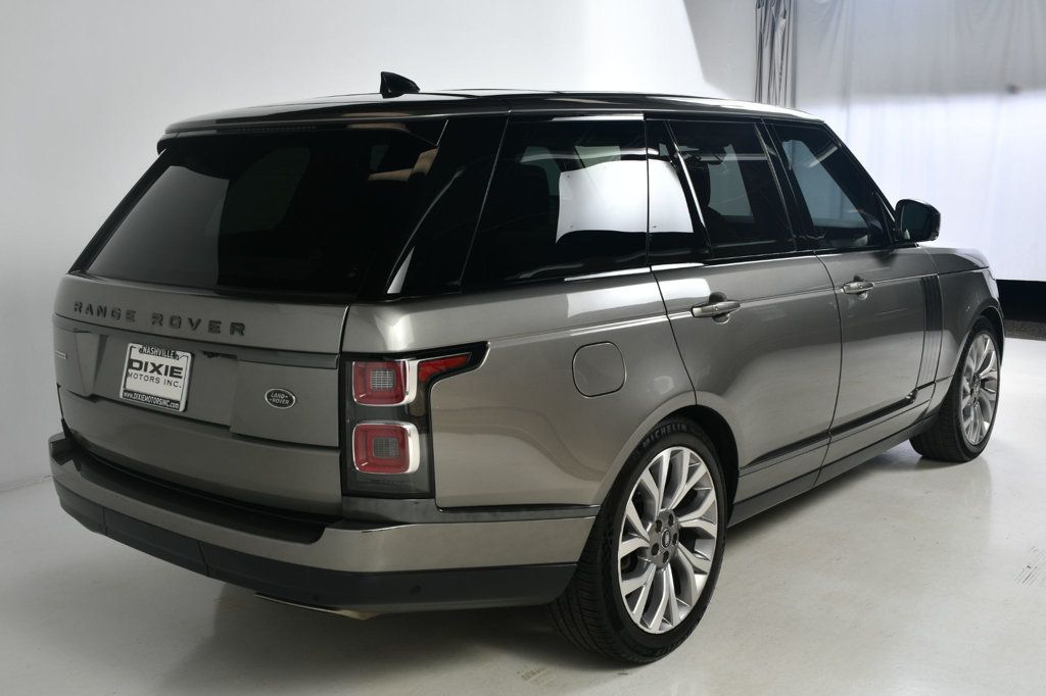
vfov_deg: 36.8
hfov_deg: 53.1
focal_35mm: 36
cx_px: 523
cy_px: 348
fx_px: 1046
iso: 100
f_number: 11
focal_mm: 24
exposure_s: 1/160
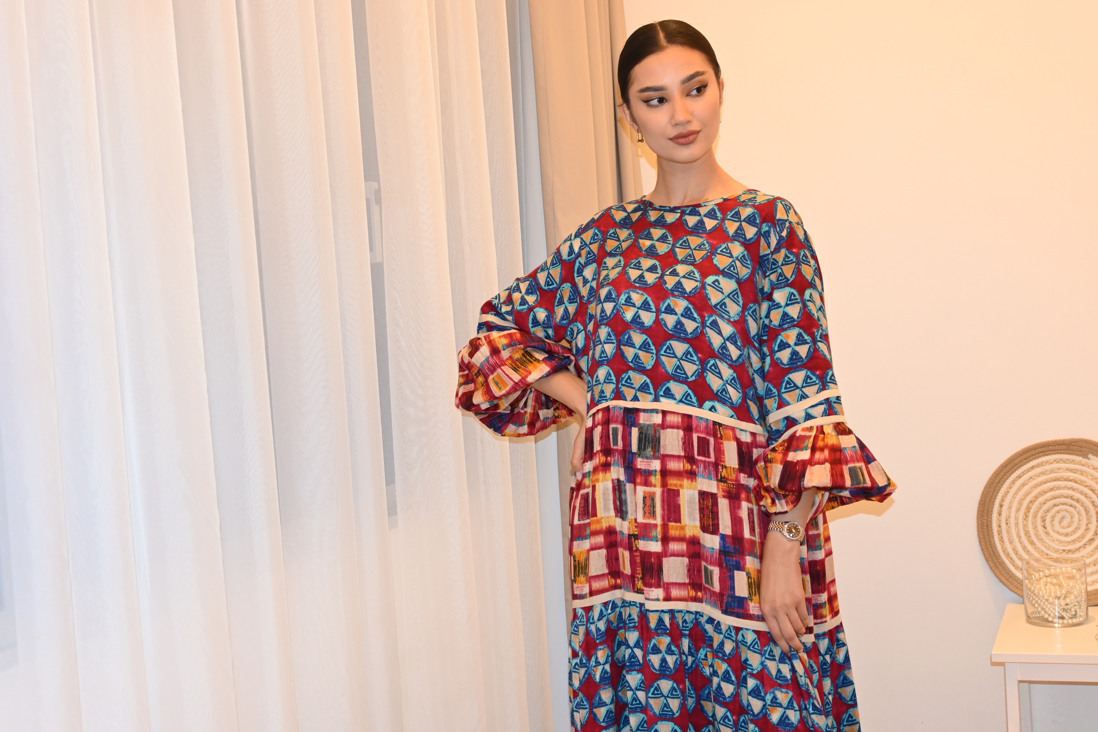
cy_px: 366
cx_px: 549
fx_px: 1395
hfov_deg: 43.0
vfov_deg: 29.4
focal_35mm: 46
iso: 1000
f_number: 4.8
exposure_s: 1/60
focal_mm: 30.5
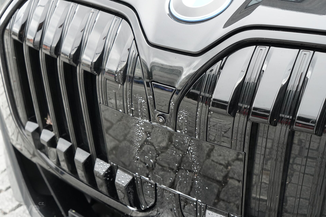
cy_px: 108
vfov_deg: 28.6
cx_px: 163
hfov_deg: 41.9
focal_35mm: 47
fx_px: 426
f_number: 9
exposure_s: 1/160
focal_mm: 47
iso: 2500
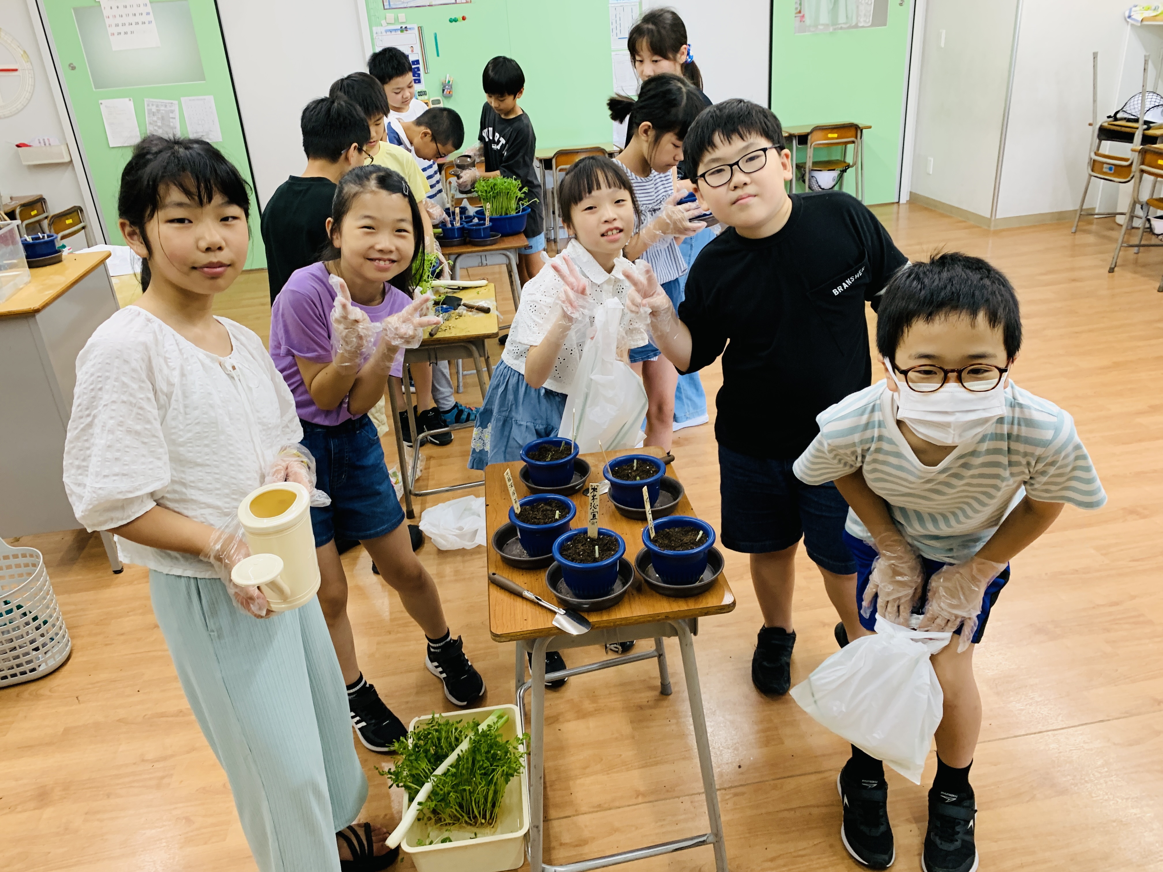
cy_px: 436
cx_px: 582
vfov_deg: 53.1
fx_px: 874
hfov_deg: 67.3
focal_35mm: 26
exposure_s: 1/60
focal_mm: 4.25
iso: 100
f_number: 1.8
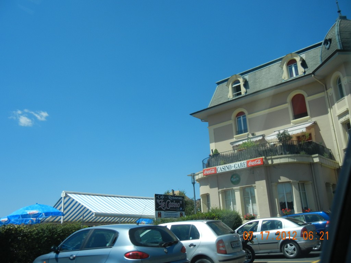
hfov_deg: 54.0
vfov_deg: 41.8
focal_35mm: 34
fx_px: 345
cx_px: 176
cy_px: 132
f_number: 7.2
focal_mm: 6.2
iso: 160
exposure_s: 1/366
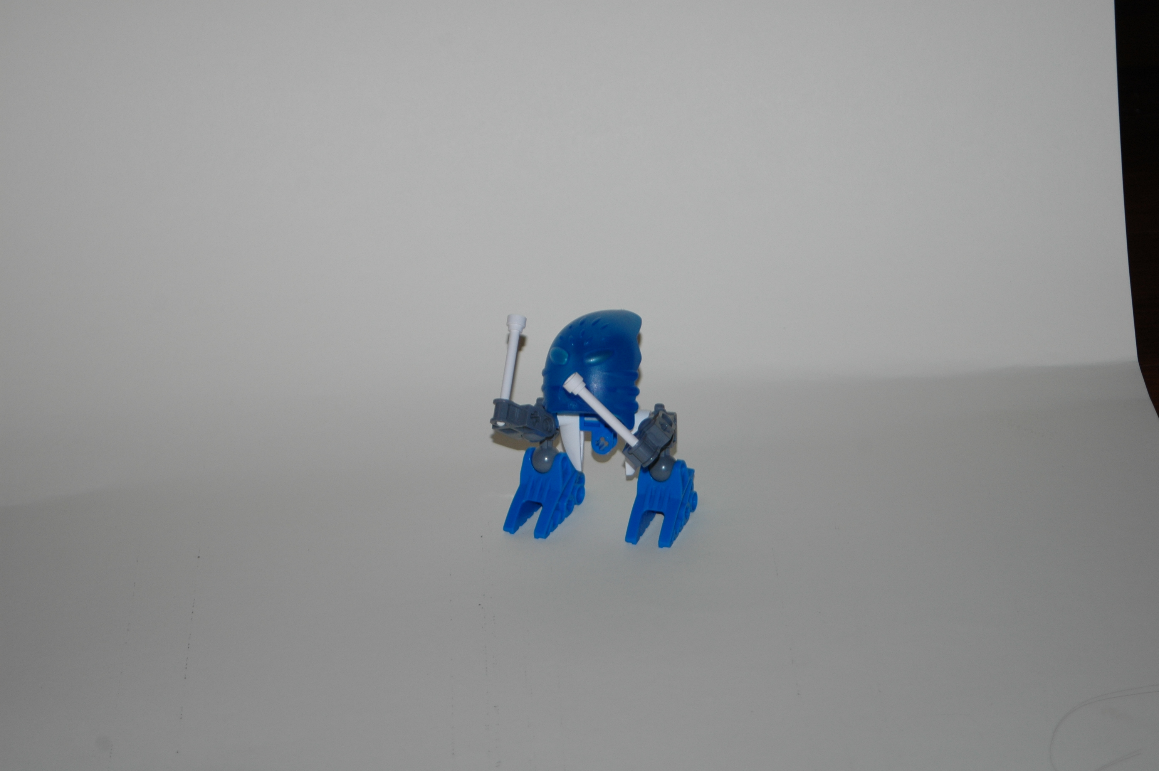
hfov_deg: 17.1
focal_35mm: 120
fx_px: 3860
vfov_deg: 11.4
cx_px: 580
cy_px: 386
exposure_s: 1/60
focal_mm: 80
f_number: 5.6
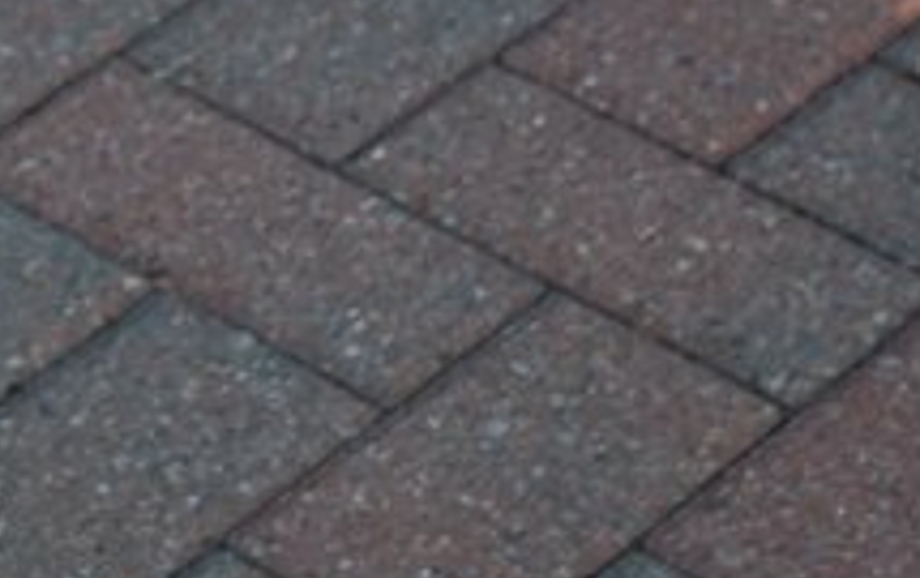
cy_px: -572
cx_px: -1181
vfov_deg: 4.9
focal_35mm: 262
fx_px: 6578
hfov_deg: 7.5
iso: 100
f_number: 6.3
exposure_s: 1/160
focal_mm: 36
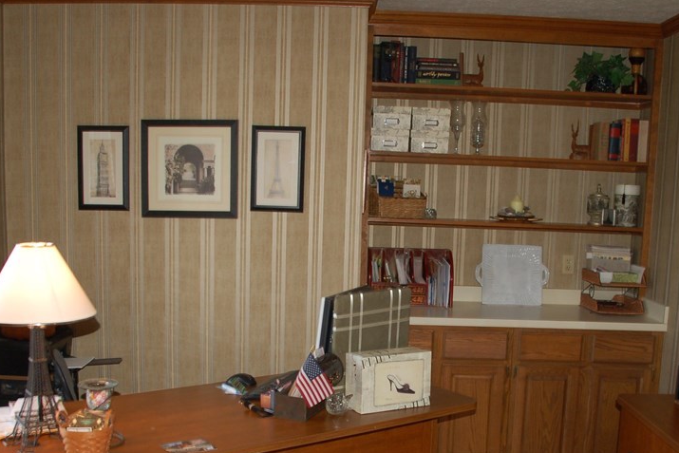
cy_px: 321
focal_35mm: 41
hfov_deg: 47.4
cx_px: 323
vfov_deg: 32.2
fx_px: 773
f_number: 3.5
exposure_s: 1/60
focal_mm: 18
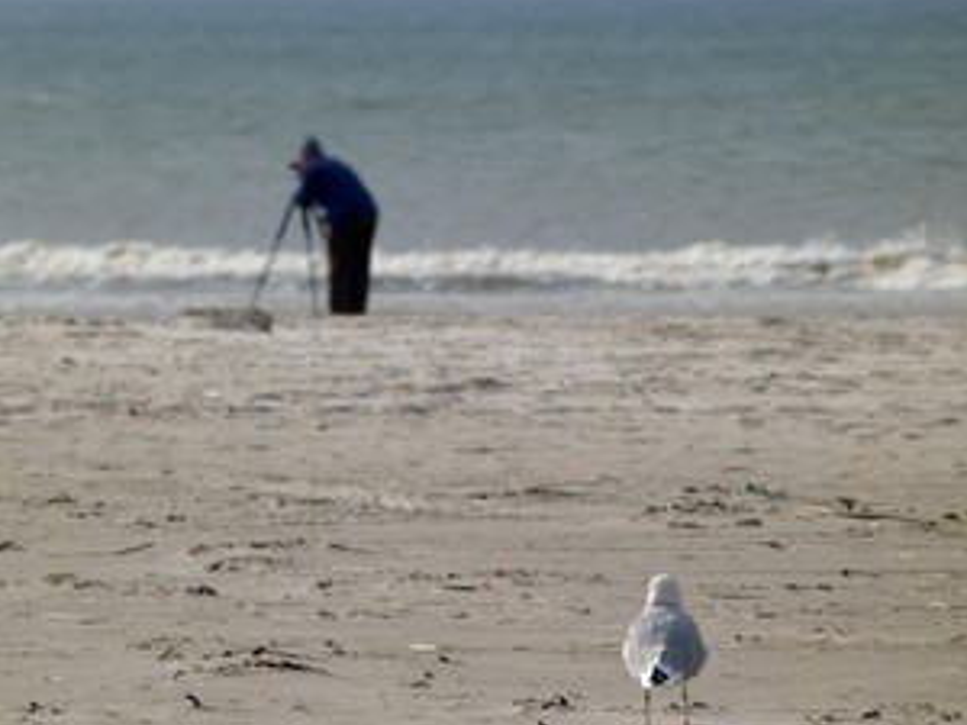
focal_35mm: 700
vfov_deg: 2.1
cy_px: 404
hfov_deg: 2.8
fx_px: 19555
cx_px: 509
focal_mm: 107.8
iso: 80
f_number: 5.6
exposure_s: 1/640
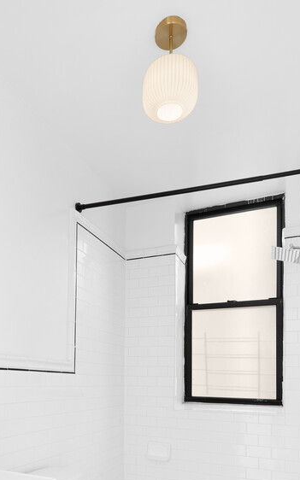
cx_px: 91
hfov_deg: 42.3
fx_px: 380
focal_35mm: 29
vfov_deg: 59.4
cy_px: 386
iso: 250
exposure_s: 10
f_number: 11
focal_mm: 16
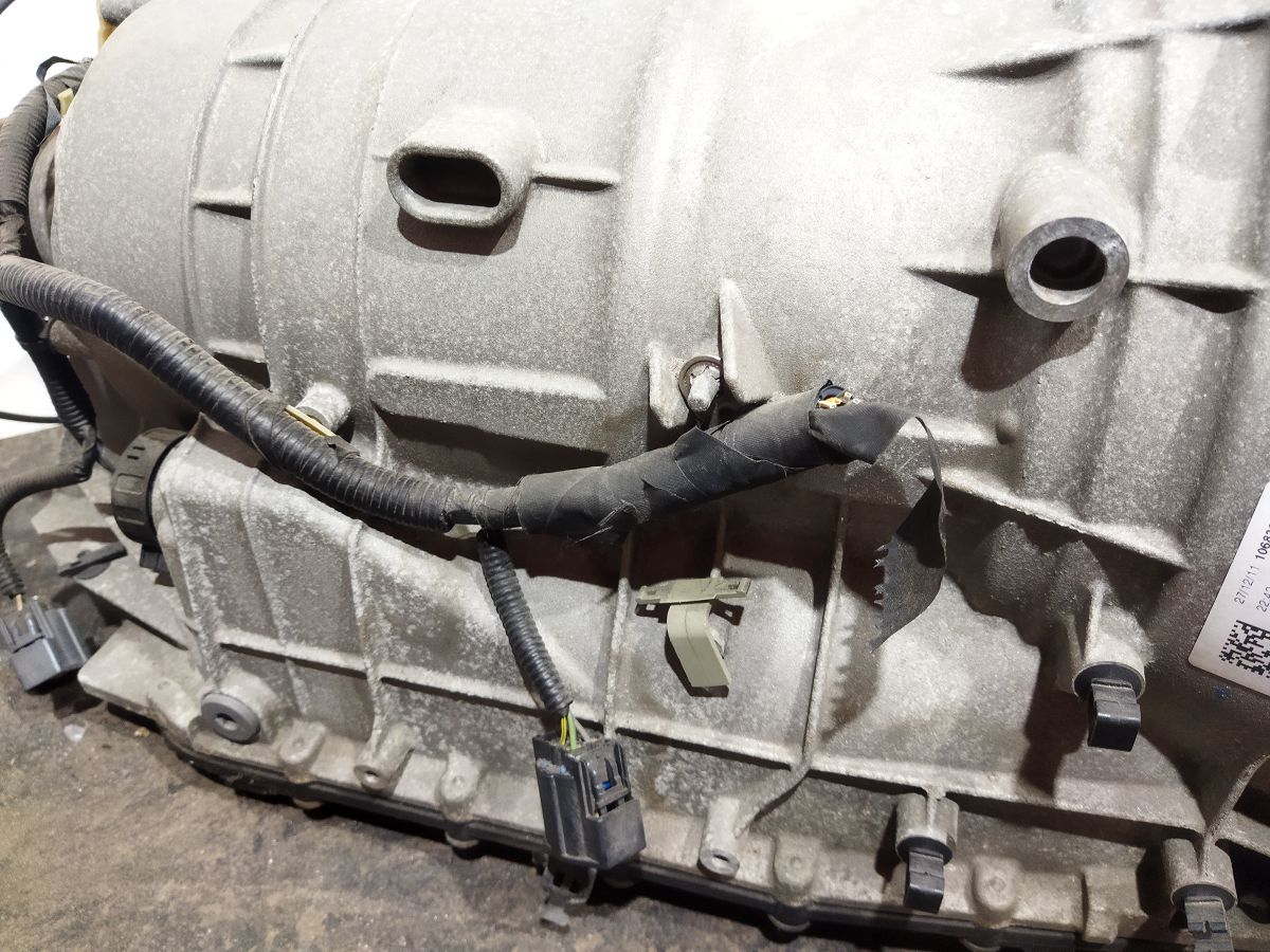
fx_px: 991
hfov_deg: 65.3
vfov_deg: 51.4
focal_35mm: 27
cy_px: 476
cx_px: 635
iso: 438
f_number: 1.79
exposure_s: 1/33
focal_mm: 4.71
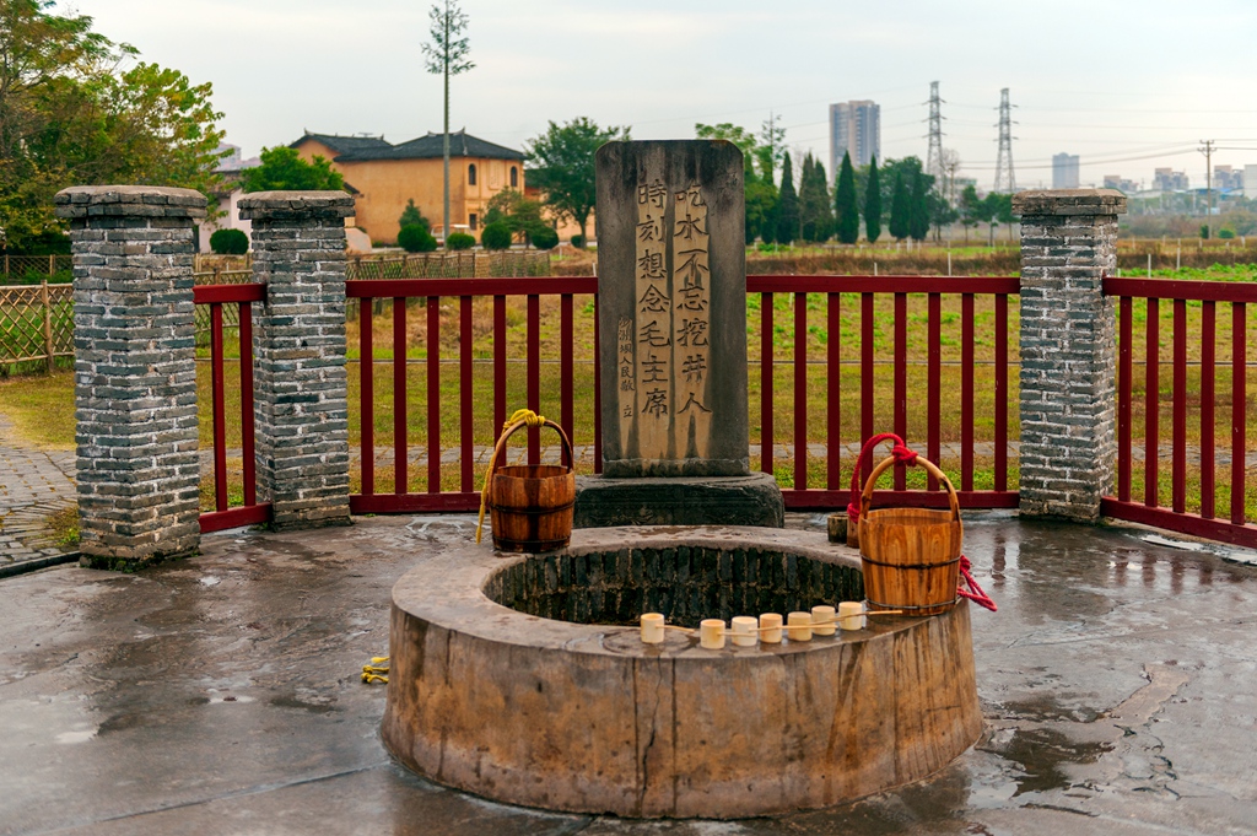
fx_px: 1535
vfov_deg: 30.5
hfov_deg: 44.5
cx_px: 628
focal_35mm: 44
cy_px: 418
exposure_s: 1/2500
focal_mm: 44
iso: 200
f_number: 2.8
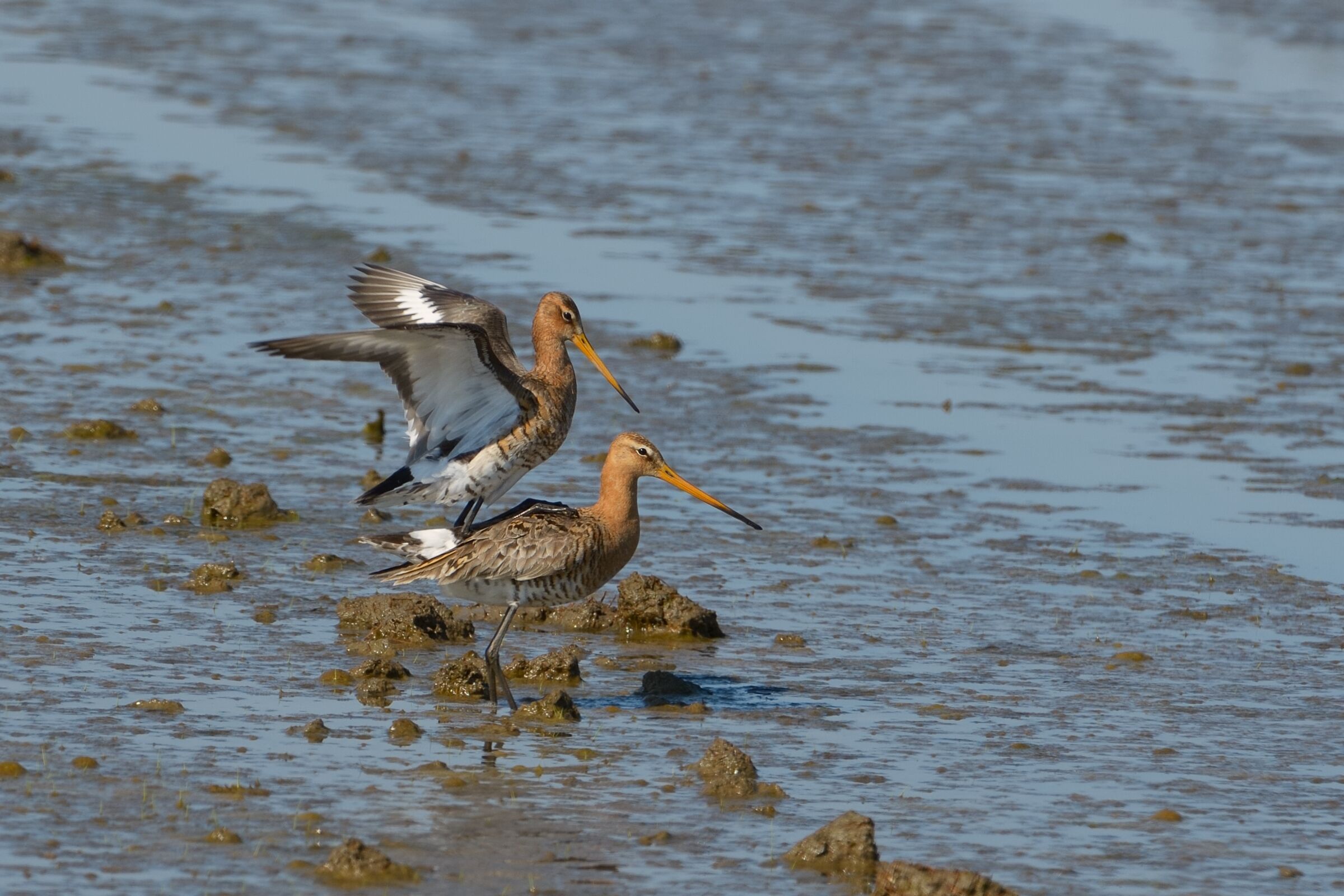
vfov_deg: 3.4
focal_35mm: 400
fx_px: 14932
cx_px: 672
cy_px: 448
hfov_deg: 5.2
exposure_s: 1/800
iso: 400
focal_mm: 400
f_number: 9
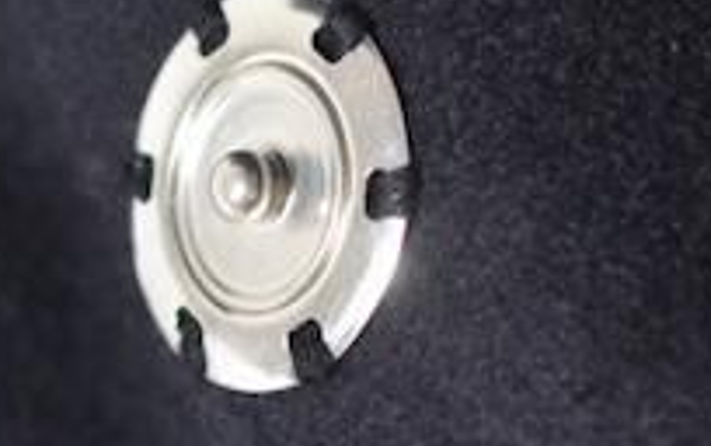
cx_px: 230
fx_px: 4636
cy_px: 171
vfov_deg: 5.5
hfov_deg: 8.8
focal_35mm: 239
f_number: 4
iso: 800
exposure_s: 1/60
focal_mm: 40
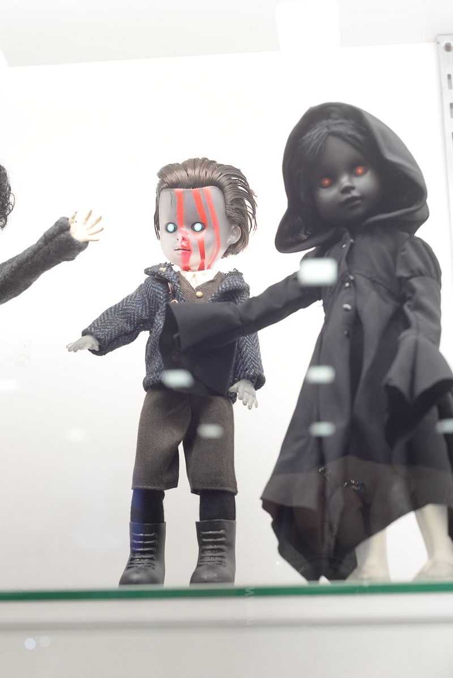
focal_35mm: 50
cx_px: 226
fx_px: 943
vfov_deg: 39.6
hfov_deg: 27.0
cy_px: 339
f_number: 5.6
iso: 1600
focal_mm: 50
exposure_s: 1/125
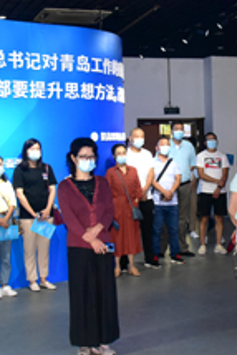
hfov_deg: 18.6
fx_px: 720
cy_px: 178
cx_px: 184
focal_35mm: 73
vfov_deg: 27.7
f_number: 10
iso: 3200
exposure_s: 1/60
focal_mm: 30
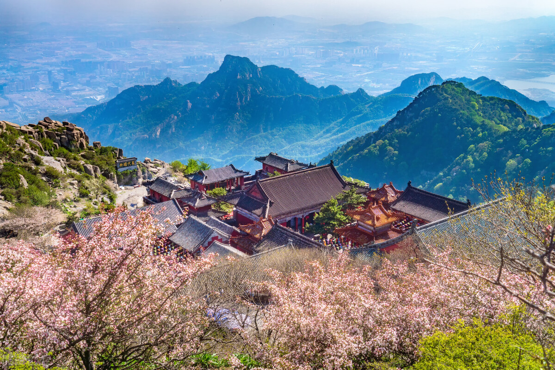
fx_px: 617
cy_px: 185
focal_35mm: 40
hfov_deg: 48.5
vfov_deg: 33.4
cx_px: 278
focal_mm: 40
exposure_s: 1/2000
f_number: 7.1
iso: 200
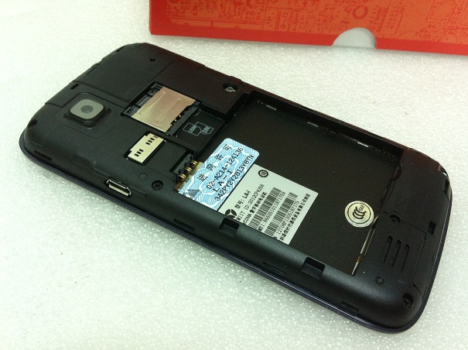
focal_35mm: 37
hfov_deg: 50.2
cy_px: 180
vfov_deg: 38.6
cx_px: 234
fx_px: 500
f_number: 2.8
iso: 160
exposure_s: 1/17
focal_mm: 3.85
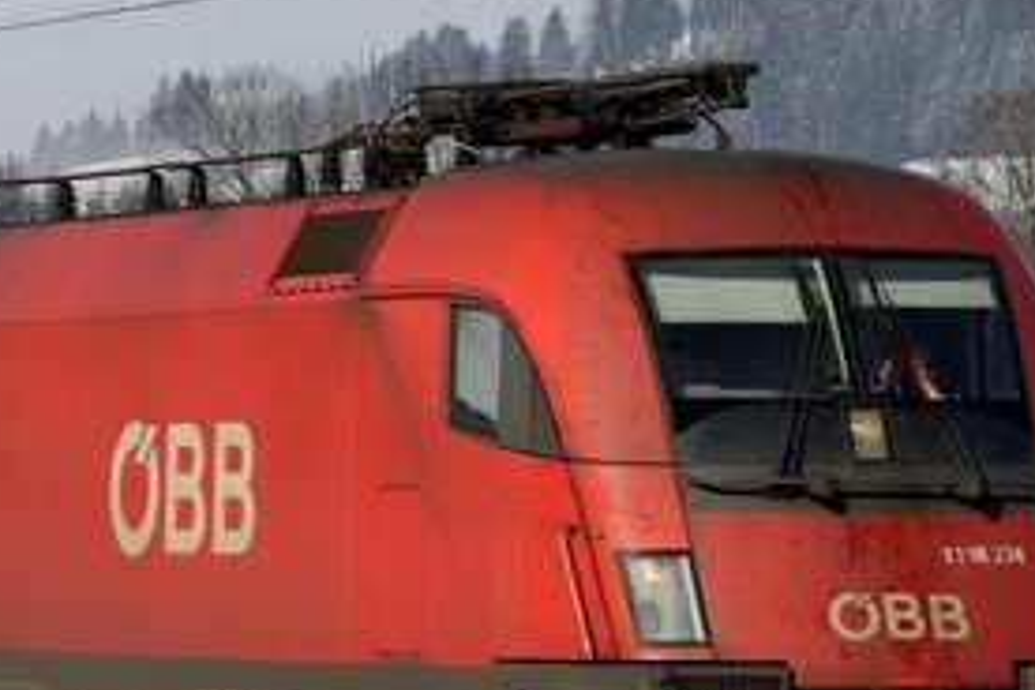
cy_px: 270
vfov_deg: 4.5
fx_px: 8739
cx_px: -810
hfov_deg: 6.6
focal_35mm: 304
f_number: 7.1
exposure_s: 1/1600
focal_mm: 70
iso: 200
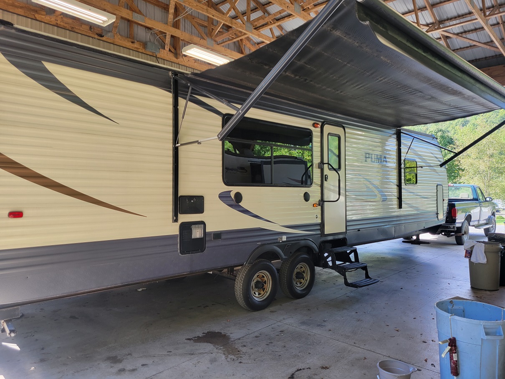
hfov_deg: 67.3
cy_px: 190
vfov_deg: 53.1
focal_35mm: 26
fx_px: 379
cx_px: 252
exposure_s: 1/120
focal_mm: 5.4
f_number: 1.8
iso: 50
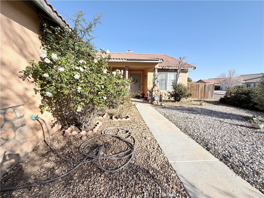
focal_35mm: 14
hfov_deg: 102.1
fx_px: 107
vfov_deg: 85.7
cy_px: 99
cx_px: 132
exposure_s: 1/770
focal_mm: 2.22
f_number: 2.2
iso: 25
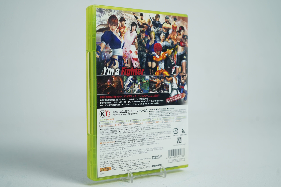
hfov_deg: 38.9
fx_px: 398
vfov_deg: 26.5
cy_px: 94
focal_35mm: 51
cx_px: 140
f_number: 4.5
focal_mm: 51
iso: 320
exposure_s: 1/60
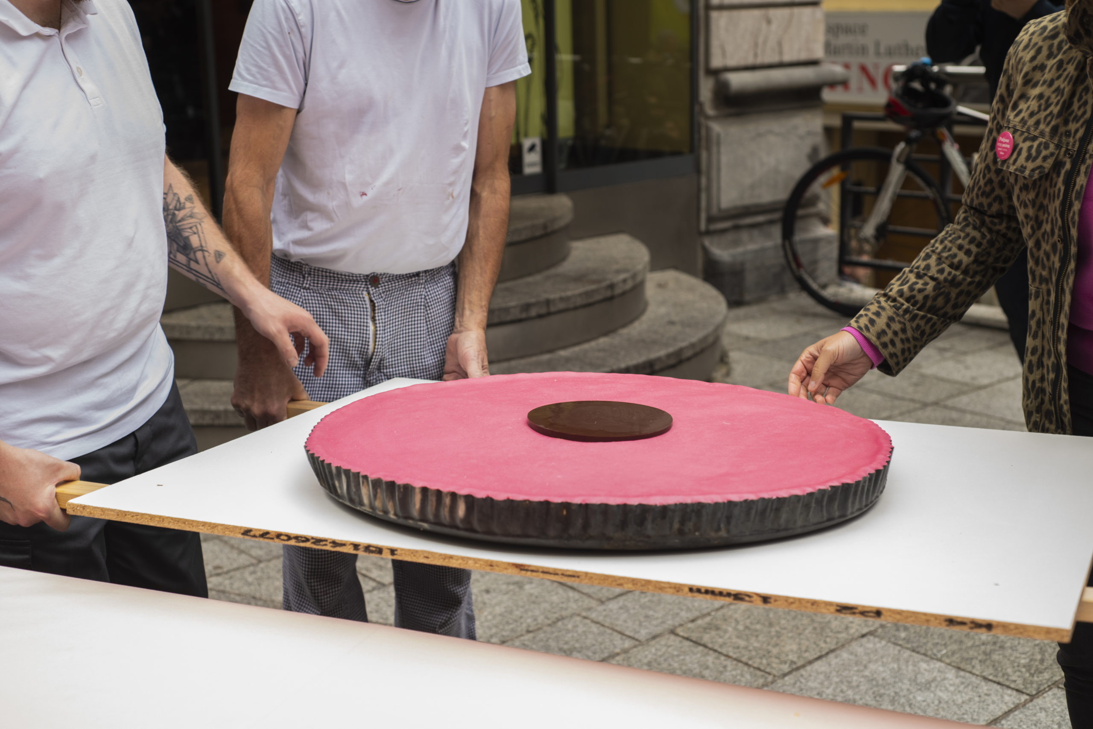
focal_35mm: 50
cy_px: 364
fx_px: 1518
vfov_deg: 27.0
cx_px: 546
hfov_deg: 39.6
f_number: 5
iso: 500
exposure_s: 1/80
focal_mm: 50
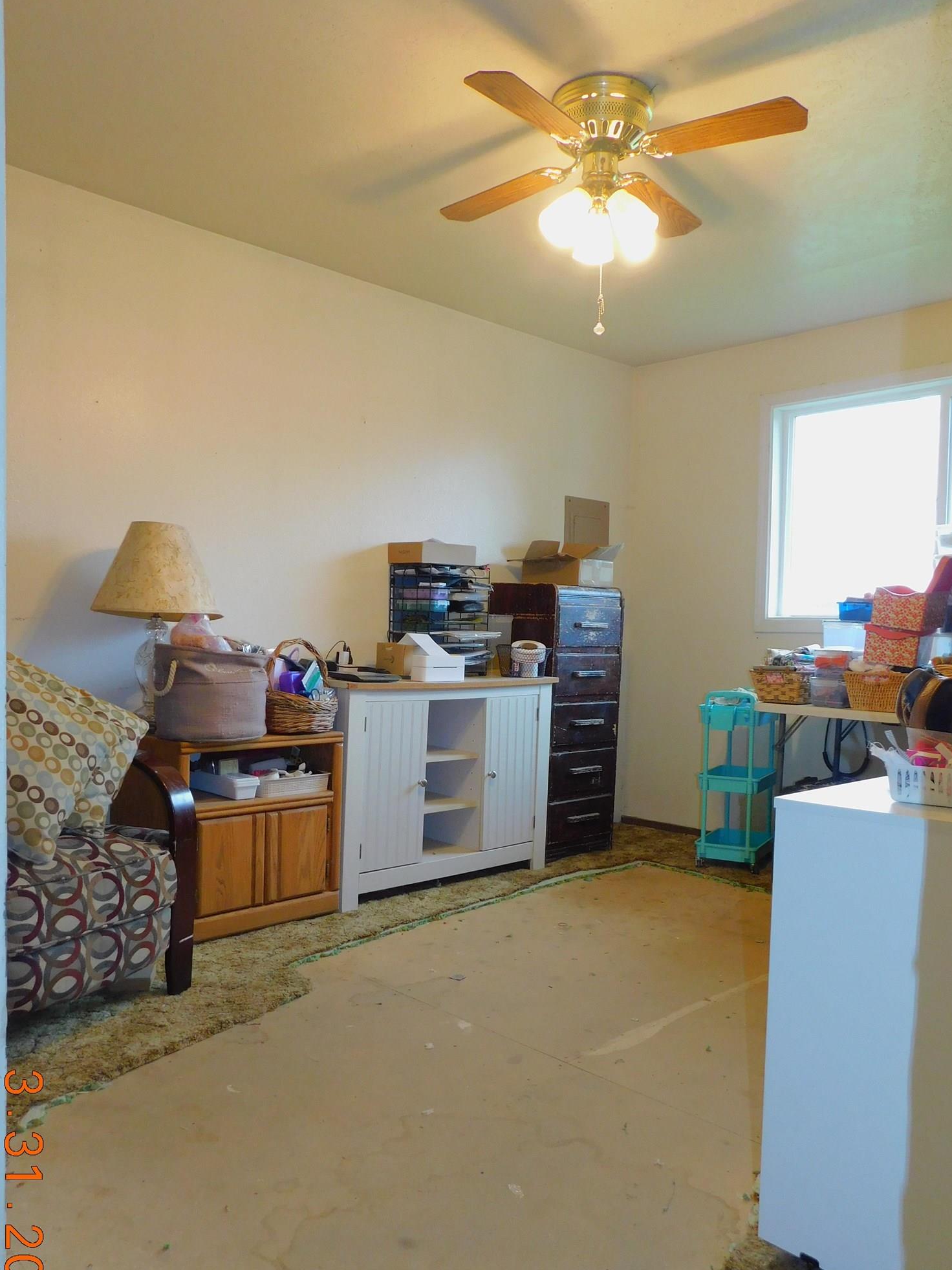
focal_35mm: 27
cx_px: 465
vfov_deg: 65.2
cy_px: 692
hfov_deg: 51.3
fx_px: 990
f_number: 3
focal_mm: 4
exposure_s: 1/30
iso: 200
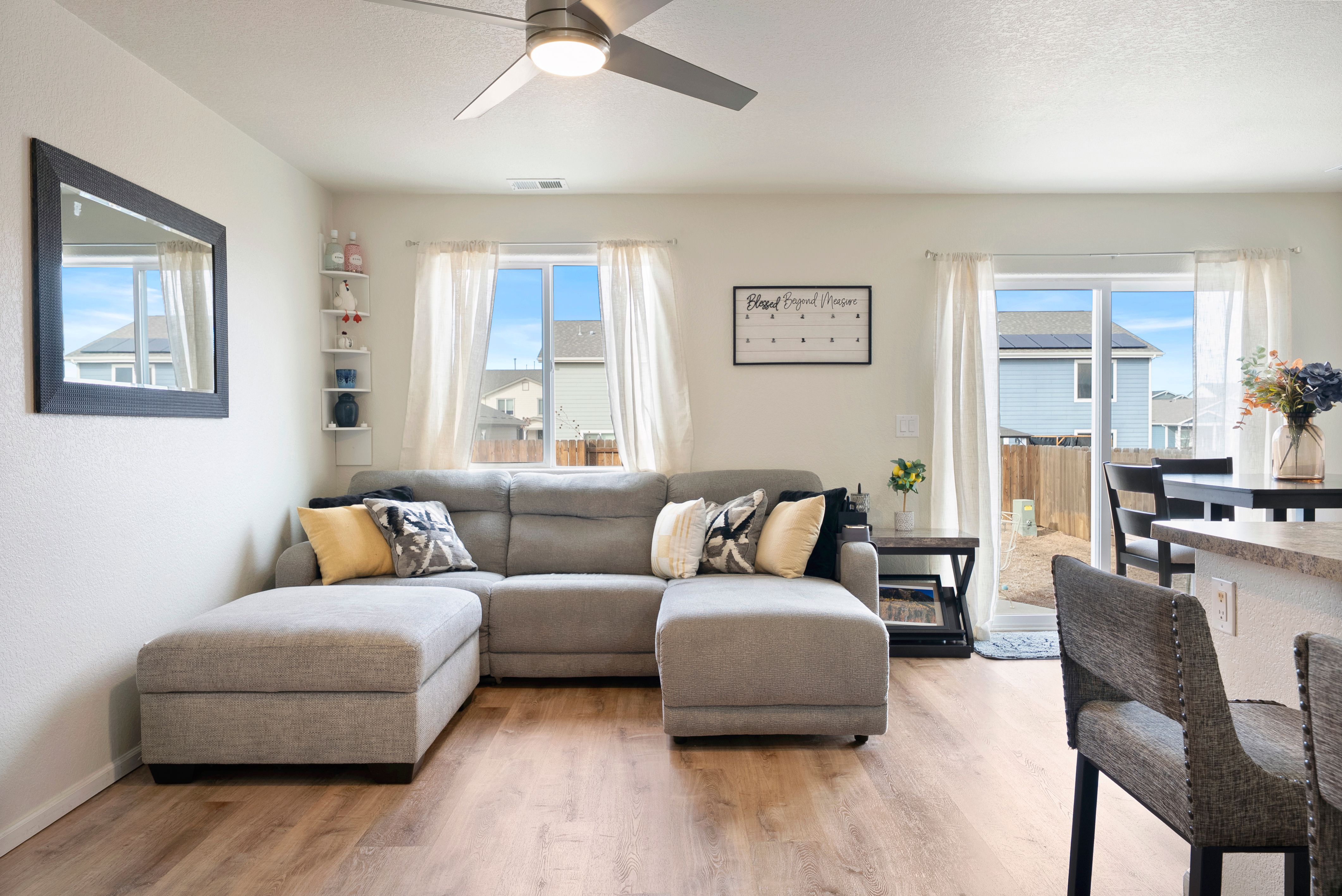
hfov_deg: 76.1
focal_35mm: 23
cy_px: 448
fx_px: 858
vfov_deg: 55.2
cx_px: 671
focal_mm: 23
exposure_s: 1/4
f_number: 8
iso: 640
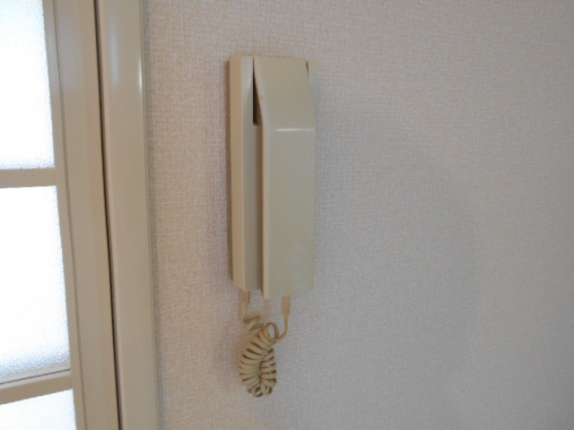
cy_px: 215
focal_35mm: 26
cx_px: 287
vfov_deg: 53.1
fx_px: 431
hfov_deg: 67.3
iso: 280
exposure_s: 1/30
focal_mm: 4.6
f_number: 3.2
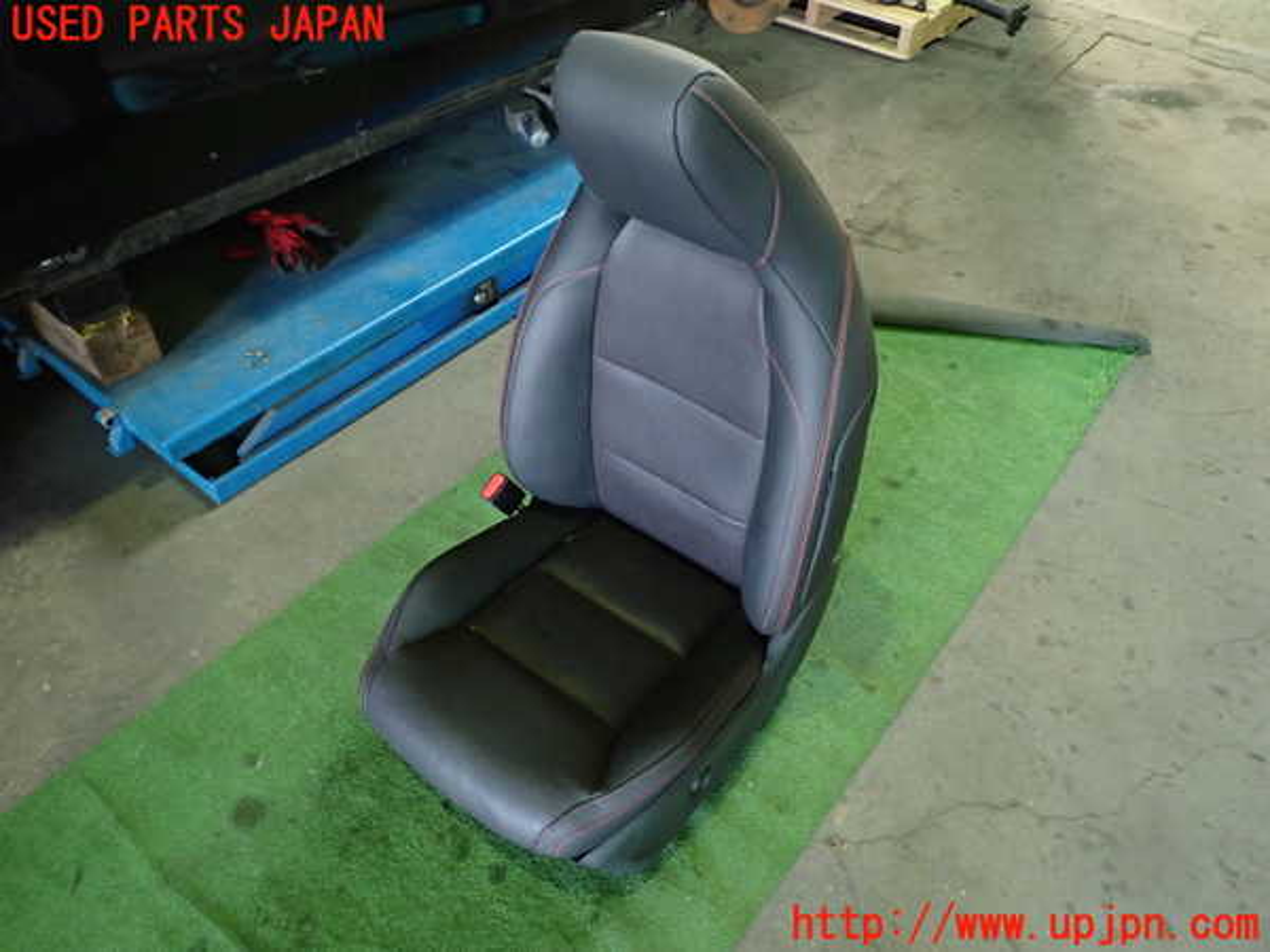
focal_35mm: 25
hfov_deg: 69.4
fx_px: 917
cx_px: 635
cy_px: 476
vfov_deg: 54.9
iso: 500
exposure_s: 1/30
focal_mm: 4.5
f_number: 2
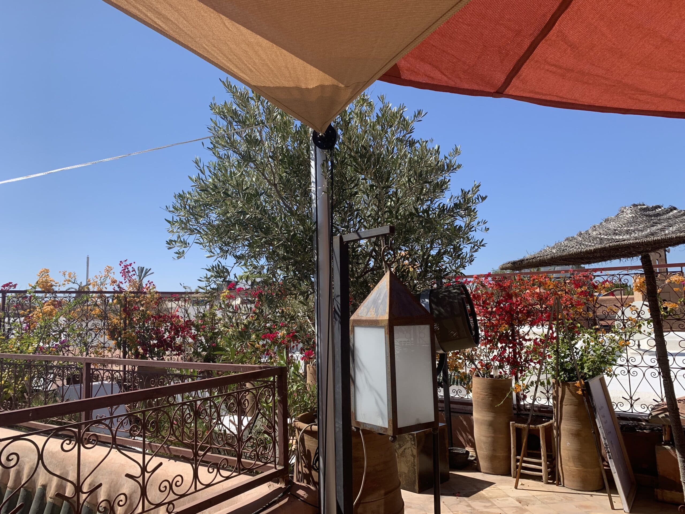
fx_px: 515
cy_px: 257
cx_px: 342
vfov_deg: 53.1
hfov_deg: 67.3
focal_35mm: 26
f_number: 1.8
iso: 25
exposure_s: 1/2033
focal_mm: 4.25
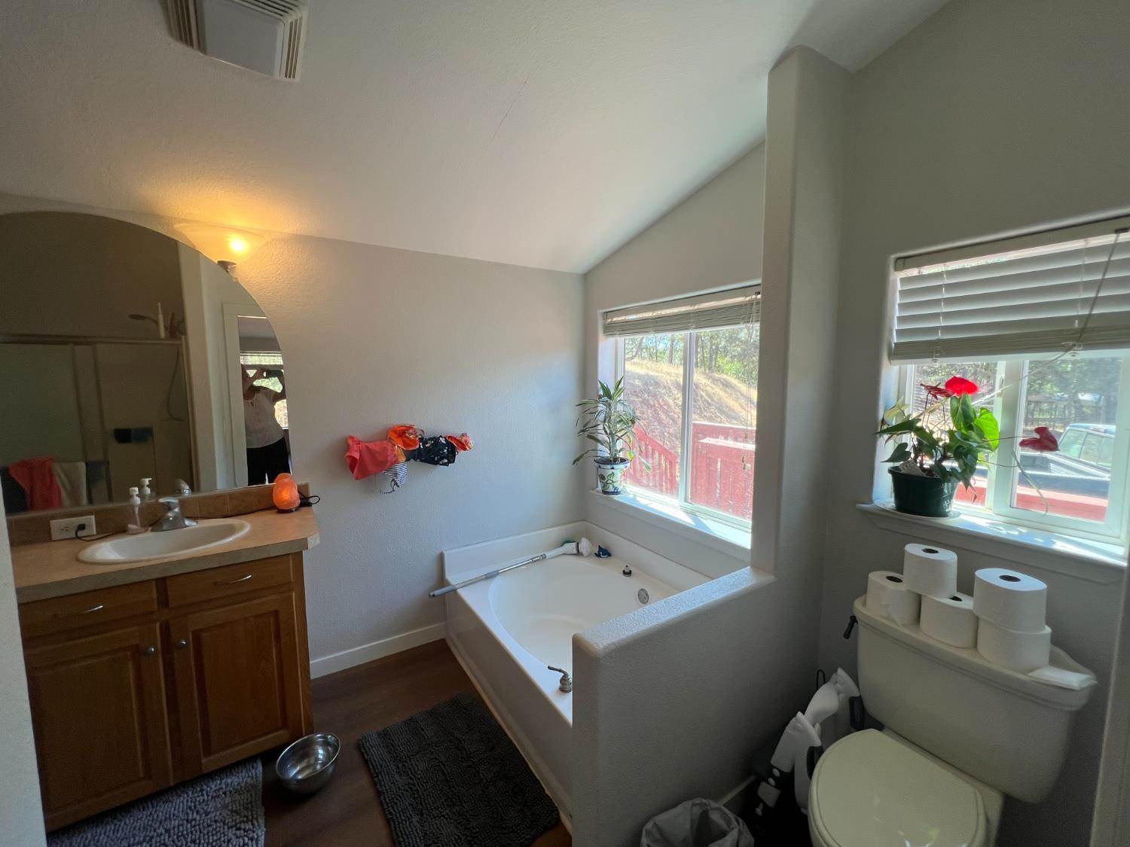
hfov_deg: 106.2
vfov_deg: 89.9
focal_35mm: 13
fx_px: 424
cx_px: 565
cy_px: 424
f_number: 1.8
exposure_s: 1/120
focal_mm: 1.57
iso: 50
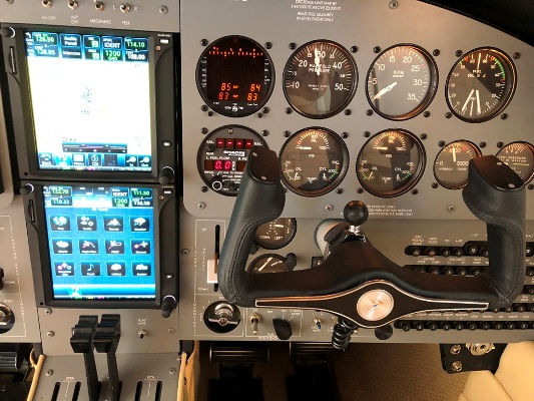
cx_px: 267
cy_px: 200
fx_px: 432
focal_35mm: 28
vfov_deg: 49.8
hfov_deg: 63.4
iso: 100
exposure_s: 1/11
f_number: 1.8
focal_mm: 3.99
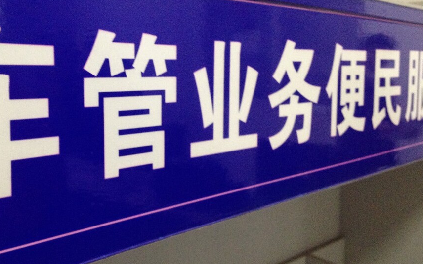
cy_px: 127
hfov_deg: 38.4
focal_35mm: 52
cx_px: 141
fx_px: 599
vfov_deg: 24.9
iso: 320
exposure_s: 1/20
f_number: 2.4
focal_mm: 4.28
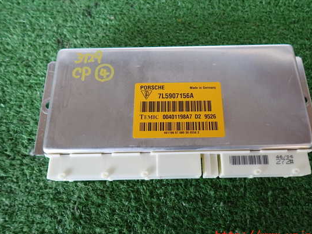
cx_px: 172
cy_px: 113
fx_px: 252
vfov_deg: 49.7
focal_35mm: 28
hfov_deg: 63.3
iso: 200
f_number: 2
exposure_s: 1/60
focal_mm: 4.5
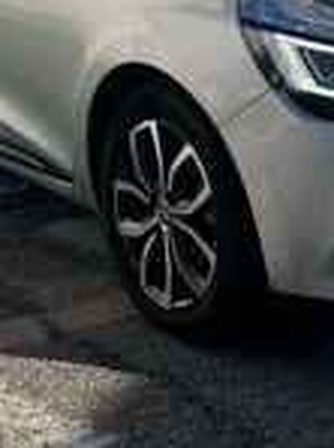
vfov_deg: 17.4
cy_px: 45
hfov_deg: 13.1
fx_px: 1447
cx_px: 265
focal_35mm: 112
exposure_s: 1/5556
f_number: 1.6
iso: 50
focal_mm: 5.1
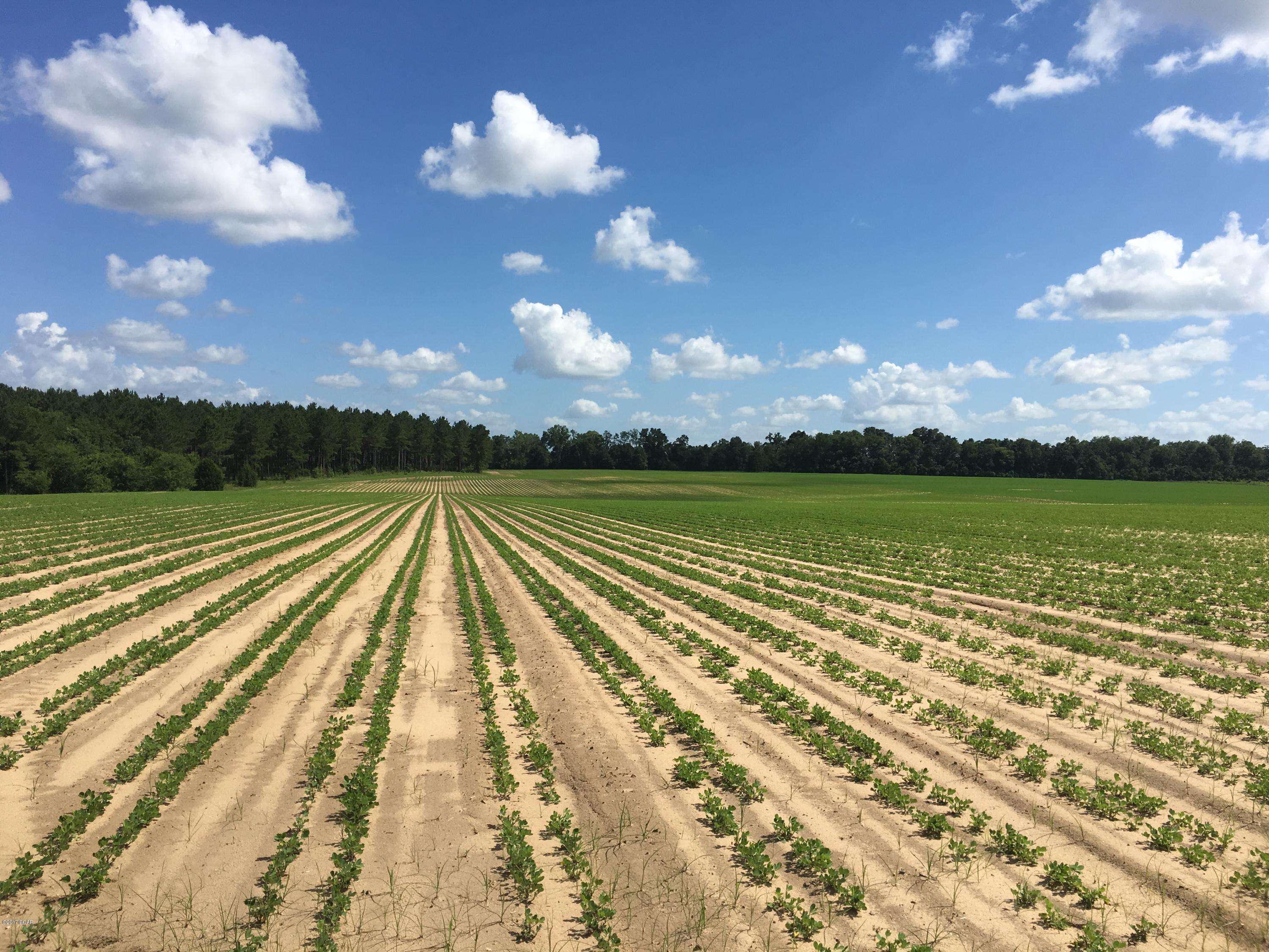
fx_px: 1063
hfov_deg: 61.7
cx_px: 634
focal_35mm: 29
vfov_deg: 48.2
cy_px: 476
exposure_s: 1/2564
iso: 25
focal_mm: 4.15
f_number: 2.2
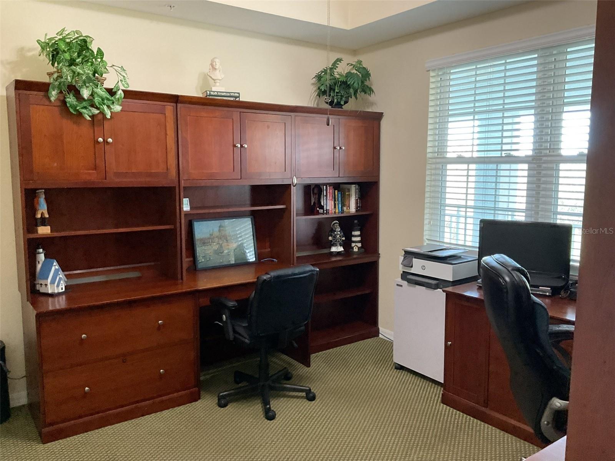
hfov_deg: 61.7
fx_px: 515
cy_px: 230
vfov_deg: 48.2
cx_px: 308
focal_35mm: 29
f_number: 1.8
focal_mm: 3
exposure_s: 1/60
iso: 250
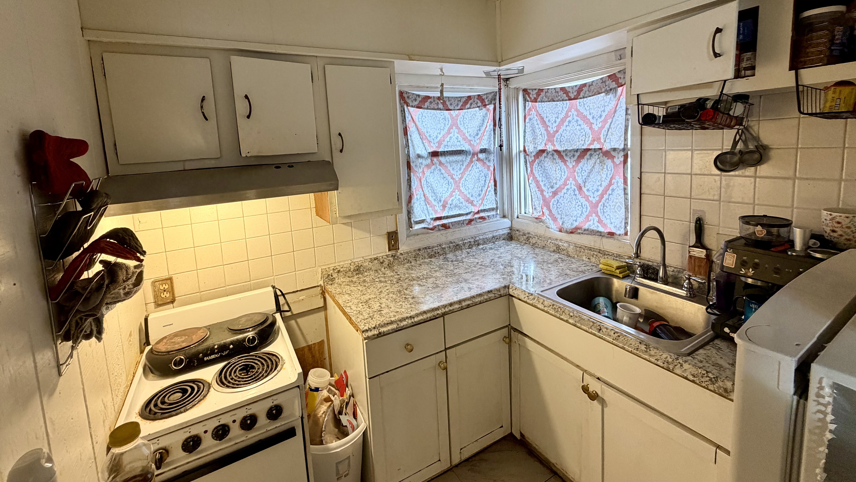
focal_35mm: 16
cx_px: 416
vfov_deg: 66.2
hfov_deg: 99.3
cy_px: 185
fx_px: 363
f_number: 2.2
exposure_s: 1/60
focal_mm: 2.22
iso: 250
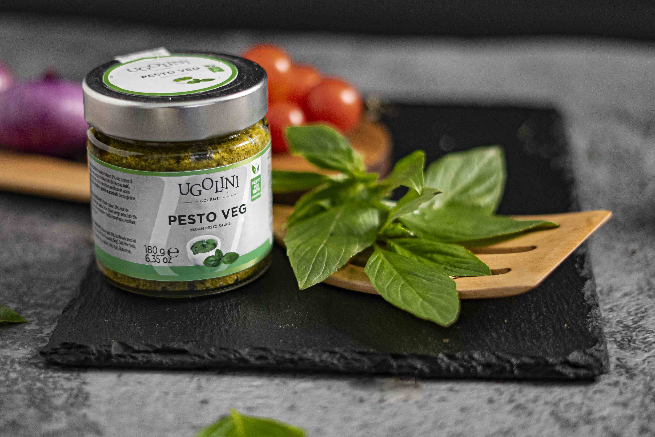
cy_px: 218
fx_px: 1364
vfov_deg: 18.2
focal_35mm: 75
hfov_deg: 27.0
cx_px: 328
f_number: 1.8
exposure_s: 1/200
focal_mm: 50
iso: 1600
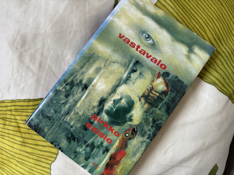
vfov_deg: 53.1
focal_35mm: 26
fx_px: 176
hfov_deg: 67.3
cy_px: 88
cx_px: 117
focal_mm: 5.96
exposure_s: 1/121
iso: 125
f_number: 1.6
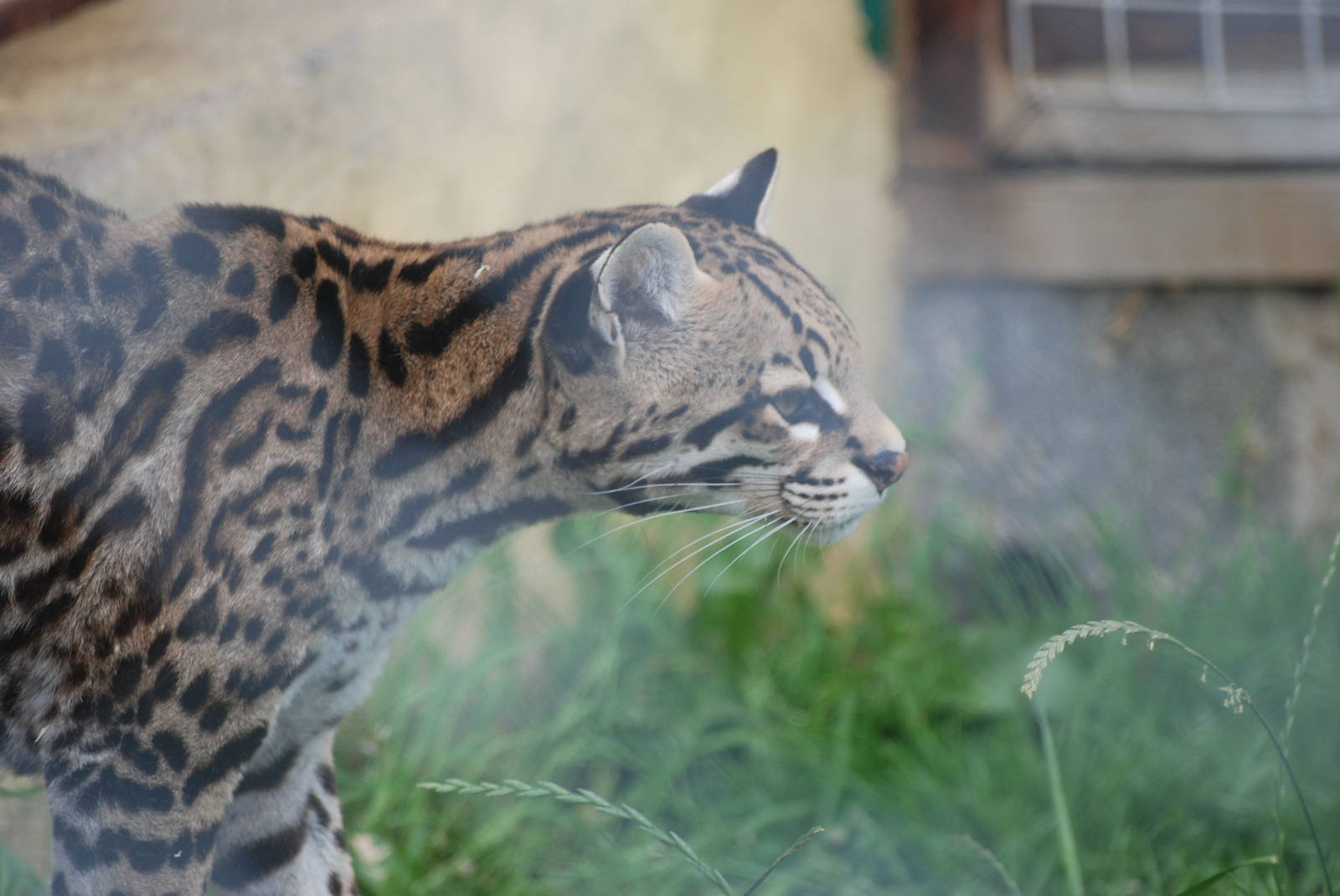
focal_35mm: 330
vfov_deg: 4.2
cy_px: 448
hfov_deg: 6.2
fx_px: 12298
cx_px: 670
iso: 400
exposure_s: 1/320
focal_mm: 220
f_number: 5.3
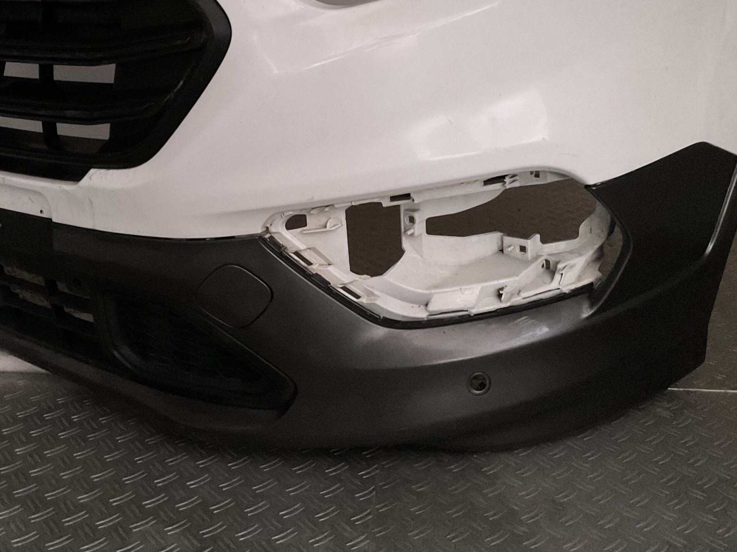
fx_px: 894
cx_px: 293
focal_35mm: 42
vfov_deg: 34.0
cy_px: 175
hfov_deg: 44.5
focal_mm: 3
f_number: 1.8
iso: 500
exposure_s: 1/25
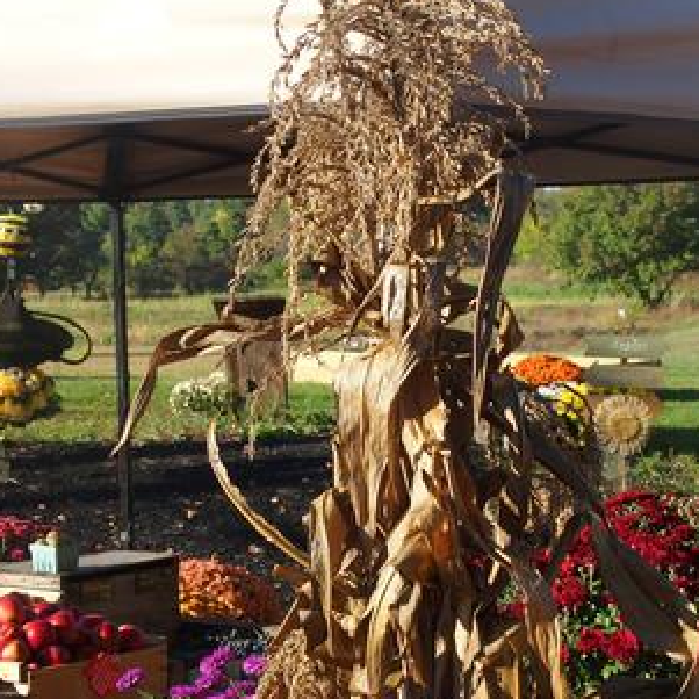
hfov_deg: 19.3
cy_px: 346
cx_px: 341
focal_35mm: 90
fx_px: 2056
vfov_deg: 19.3
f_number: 3.5
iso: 100
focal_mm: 14.5
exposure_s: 1/500
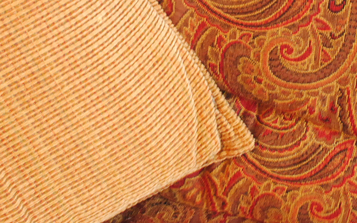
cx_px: 211
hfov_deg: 26.1
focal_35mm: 79
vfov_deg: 15.9
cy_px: -46
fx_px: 769
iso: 800
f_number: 5.6
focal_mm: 22
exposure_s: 1/5
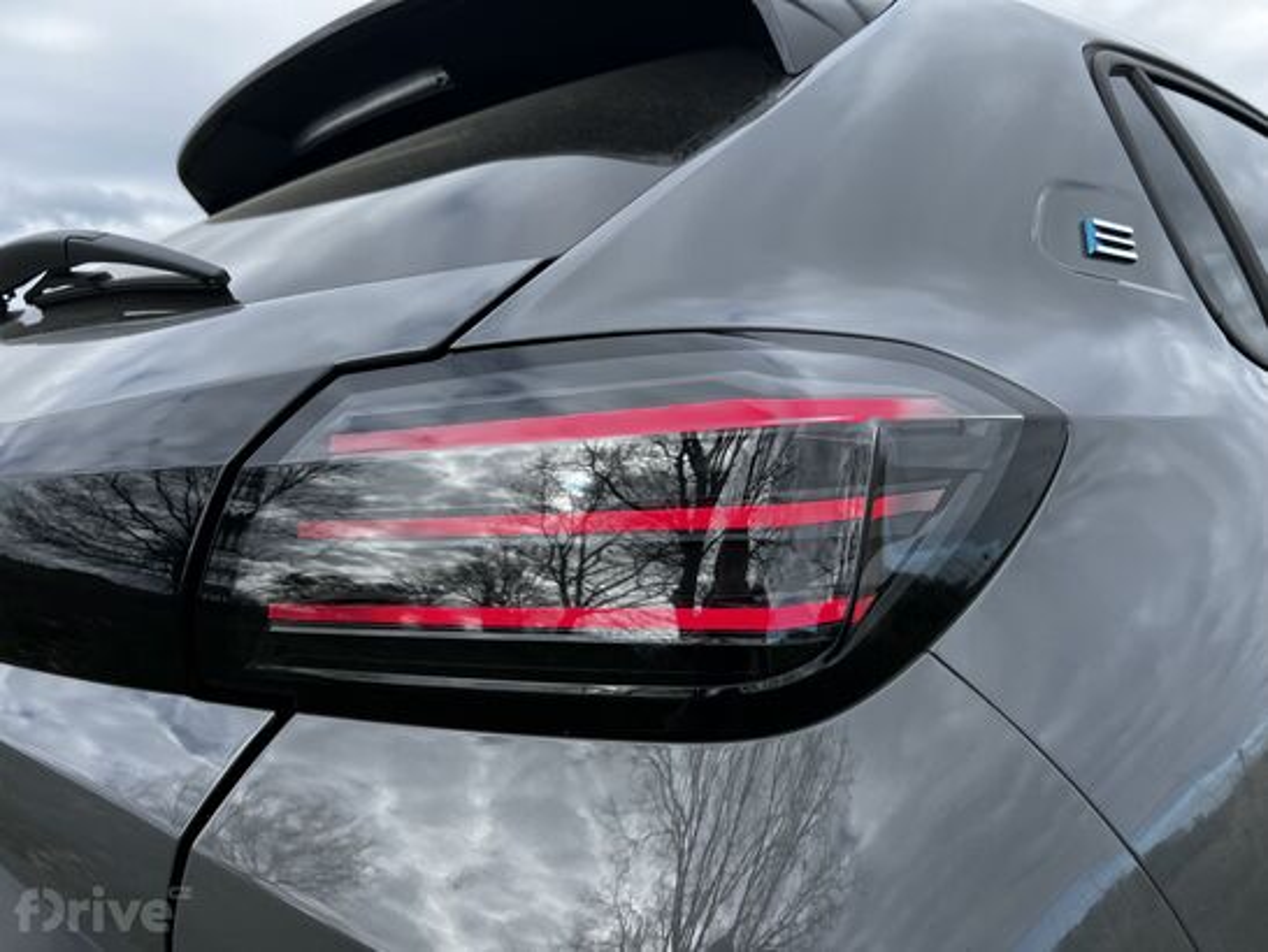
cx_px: 634
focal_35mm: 26
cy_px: 476
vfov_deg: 53.1
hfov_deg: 67.3
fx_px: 953
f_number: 1.5
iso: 50
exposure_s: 1/1488
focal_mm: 5.7
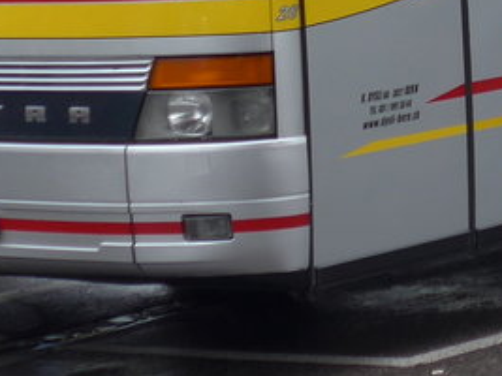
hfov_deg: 7.9
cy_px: -320
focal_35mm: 247
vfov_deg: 5.9
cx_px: 634
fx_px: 3580
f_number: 3.4
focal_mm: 11.3
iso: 80
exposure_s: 1/80
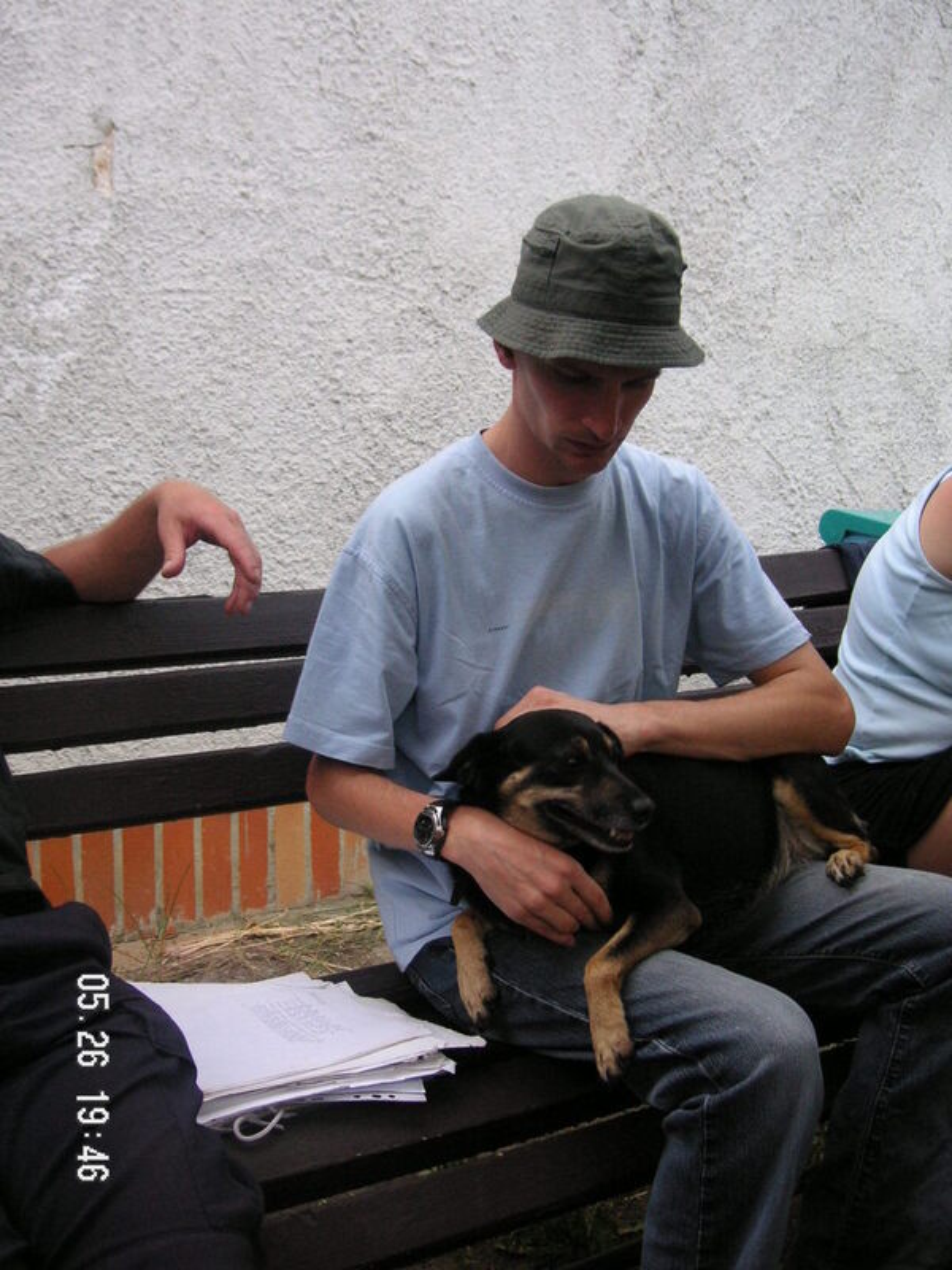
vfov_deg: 42.9
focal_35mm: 44
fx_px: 1613
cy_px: 635
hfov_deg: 32.9
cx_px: 476
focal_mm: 7.3
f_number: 3.1
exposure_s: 1/45
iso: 80
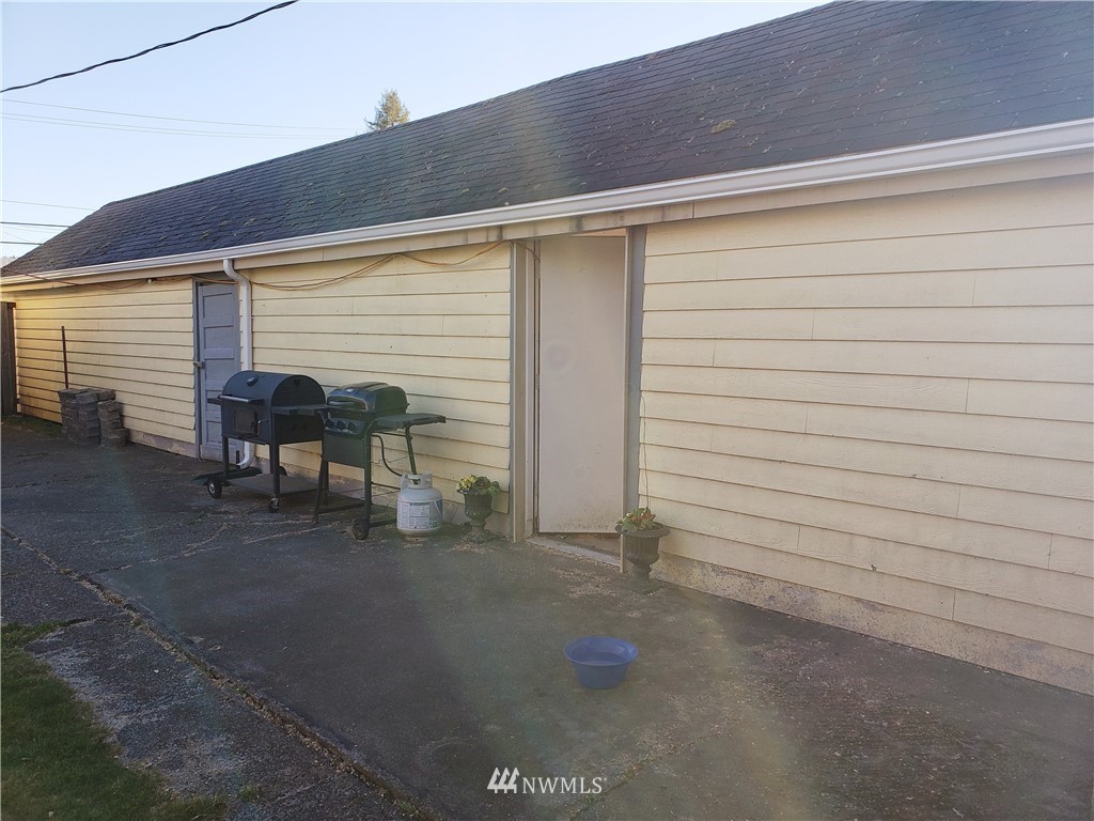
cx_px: 547
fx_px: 822
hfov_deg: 67.3
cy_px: 410
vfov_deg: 53.1
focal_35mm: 26
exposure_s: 1/531
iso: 50
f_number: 2.4
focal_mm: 4.3
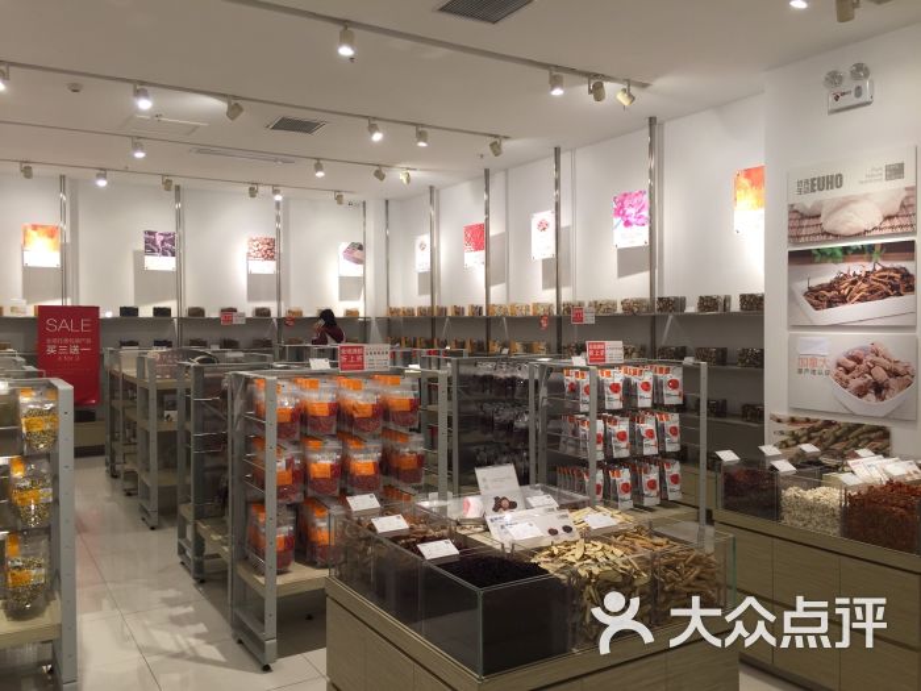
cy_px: 346
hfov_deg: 61.7
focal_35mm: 29
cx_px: 460
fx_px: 772
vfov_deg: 48.2
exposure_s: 1/120
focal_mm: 4.15
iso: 40
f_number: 2.2
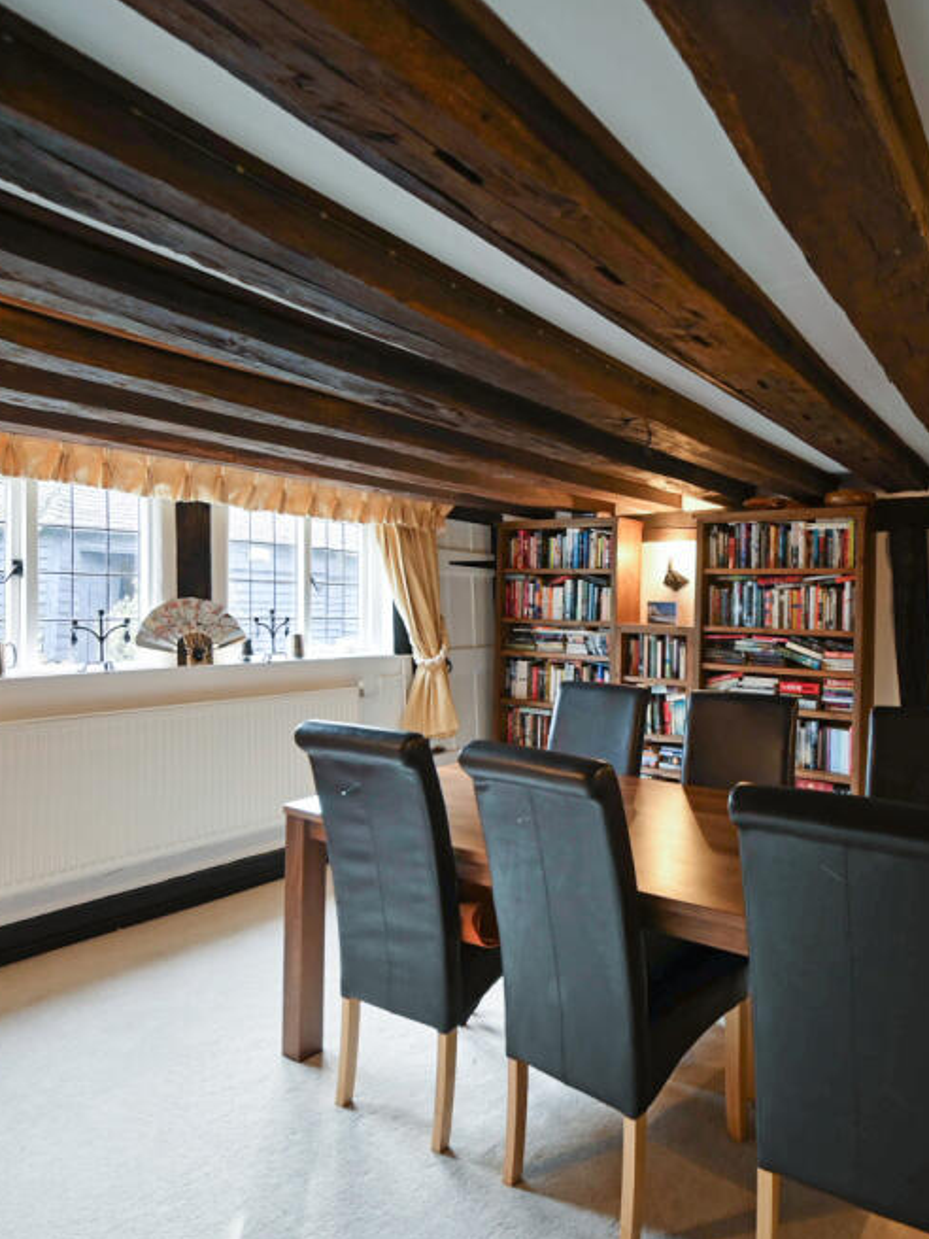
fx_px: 751
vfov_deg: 79.0
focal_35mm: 21
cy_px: 622
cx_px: 636
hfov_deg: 61.5
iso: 1000
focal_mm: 14
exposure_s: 1/80
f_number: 4
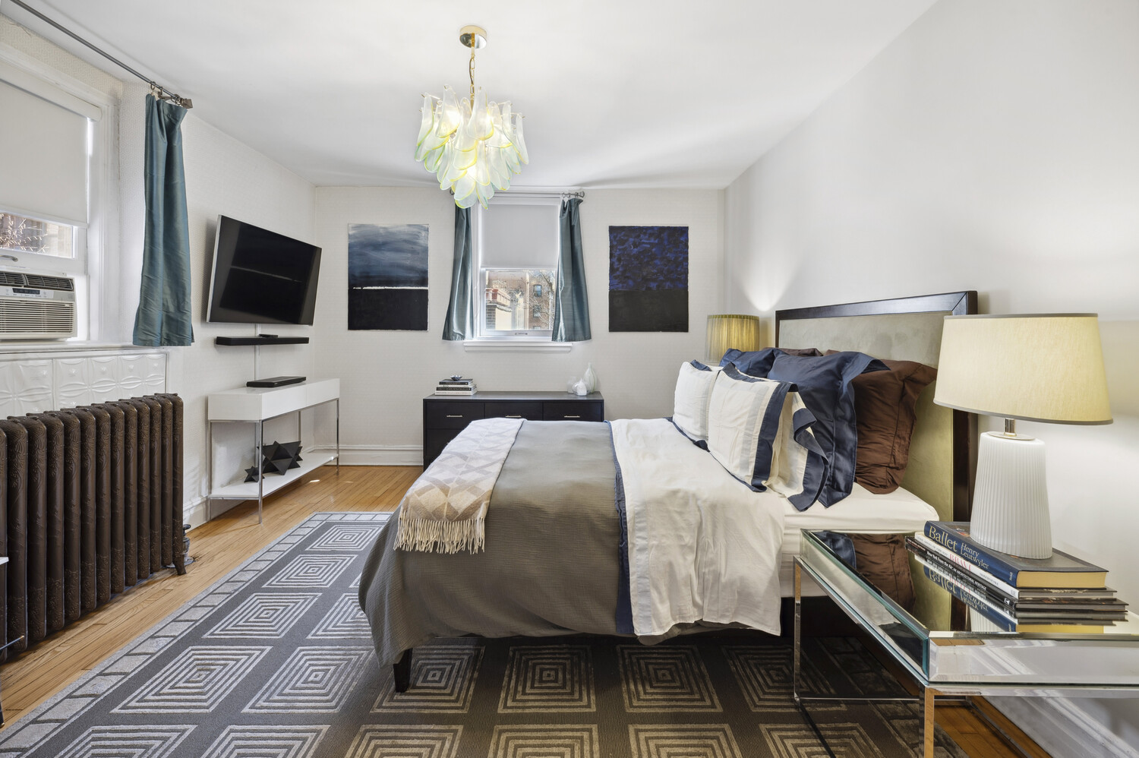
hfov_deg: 104.3
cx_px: 570
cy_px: 379
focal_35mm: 14
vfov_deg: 81.1
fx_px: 443
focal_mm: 14
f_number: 11
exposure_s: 1/1.67
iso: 200
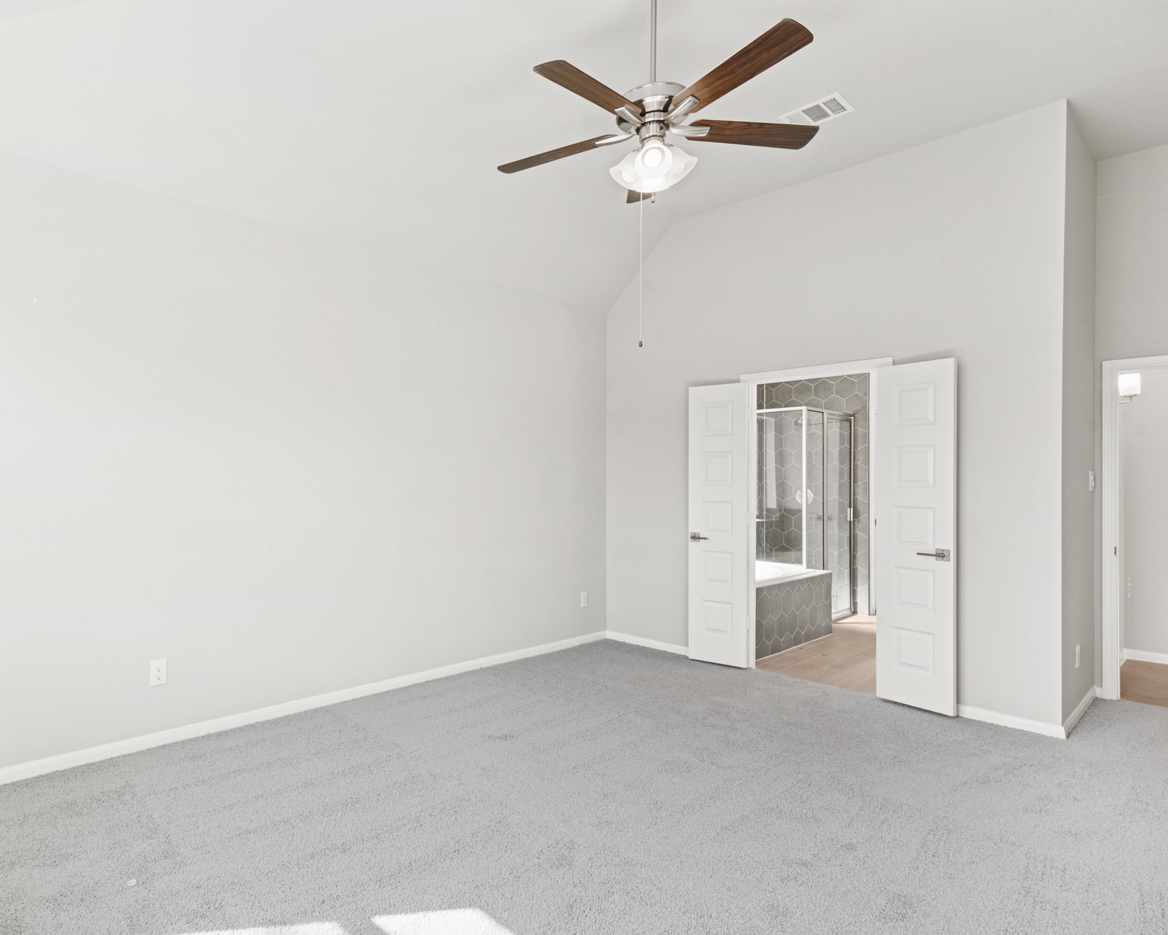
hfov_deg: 81.7
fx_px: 657
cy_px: 483
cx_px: 435
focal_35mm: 19
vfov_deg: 70.8
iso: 100
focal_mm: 16
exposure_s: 1/10
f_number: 9
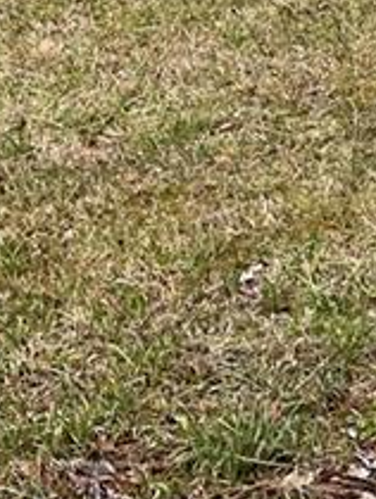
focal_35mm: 234
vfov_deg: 8.2
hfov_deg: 6.3
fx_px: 3382
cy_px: -387
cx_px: 462
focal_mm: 7.5
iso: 20
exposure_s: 1/326
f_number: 2.2
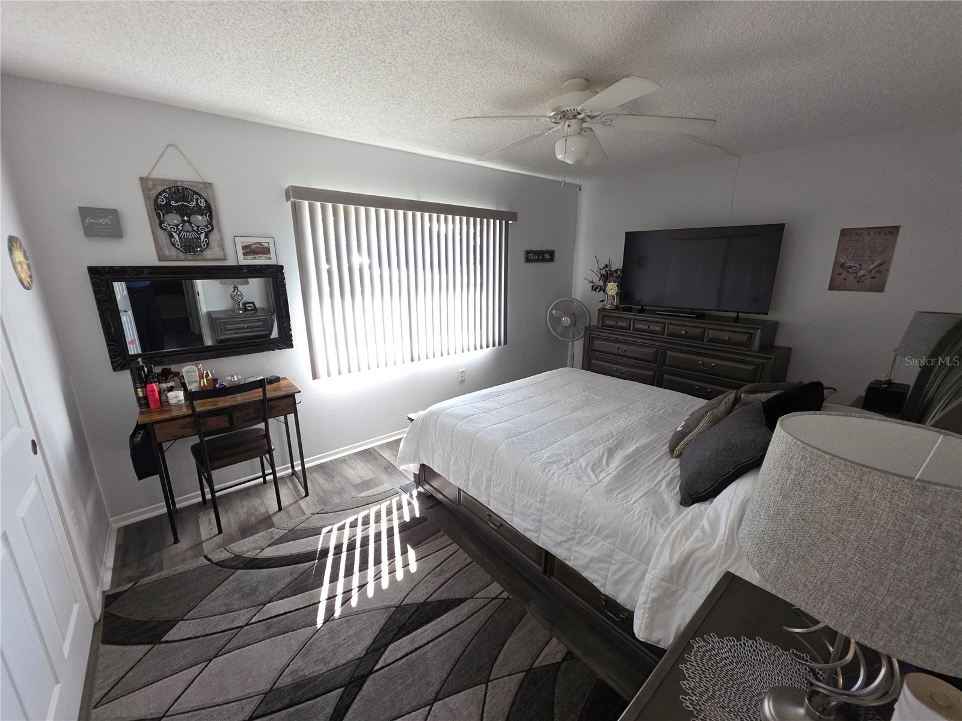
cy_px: 360
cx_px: 481
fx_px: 361
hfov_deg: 106.2
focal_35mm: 13
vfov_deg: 89.9
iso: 125
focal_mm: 2.2
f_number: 1.9
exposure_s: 1/60
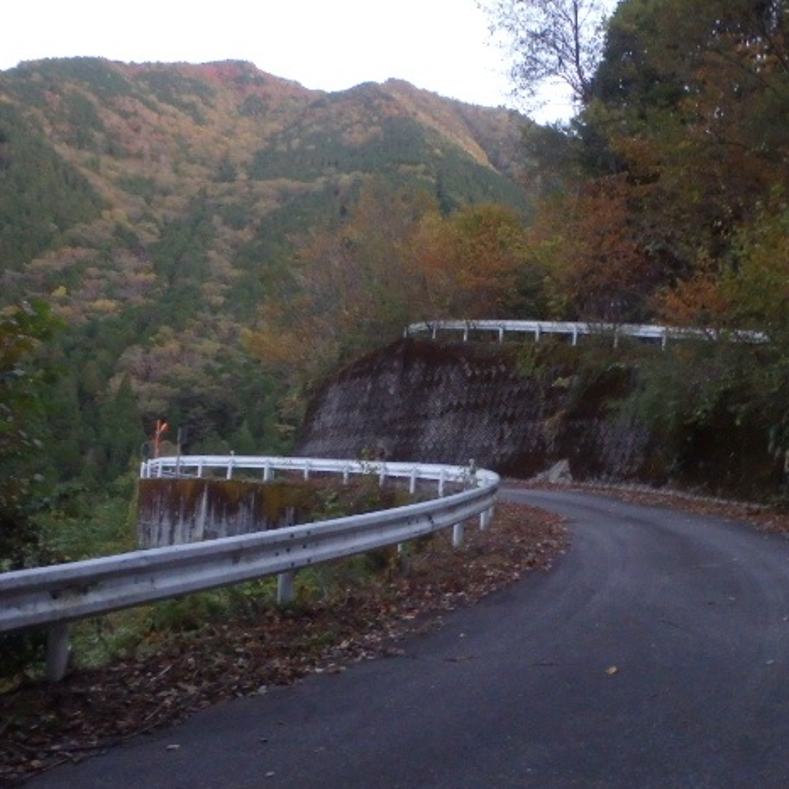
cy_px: 391
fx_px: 877
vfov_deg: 48.5
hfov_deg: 48.0
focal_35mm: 34
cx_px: 496
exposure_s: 1/8
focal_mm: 5
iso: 1000
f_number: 3.9
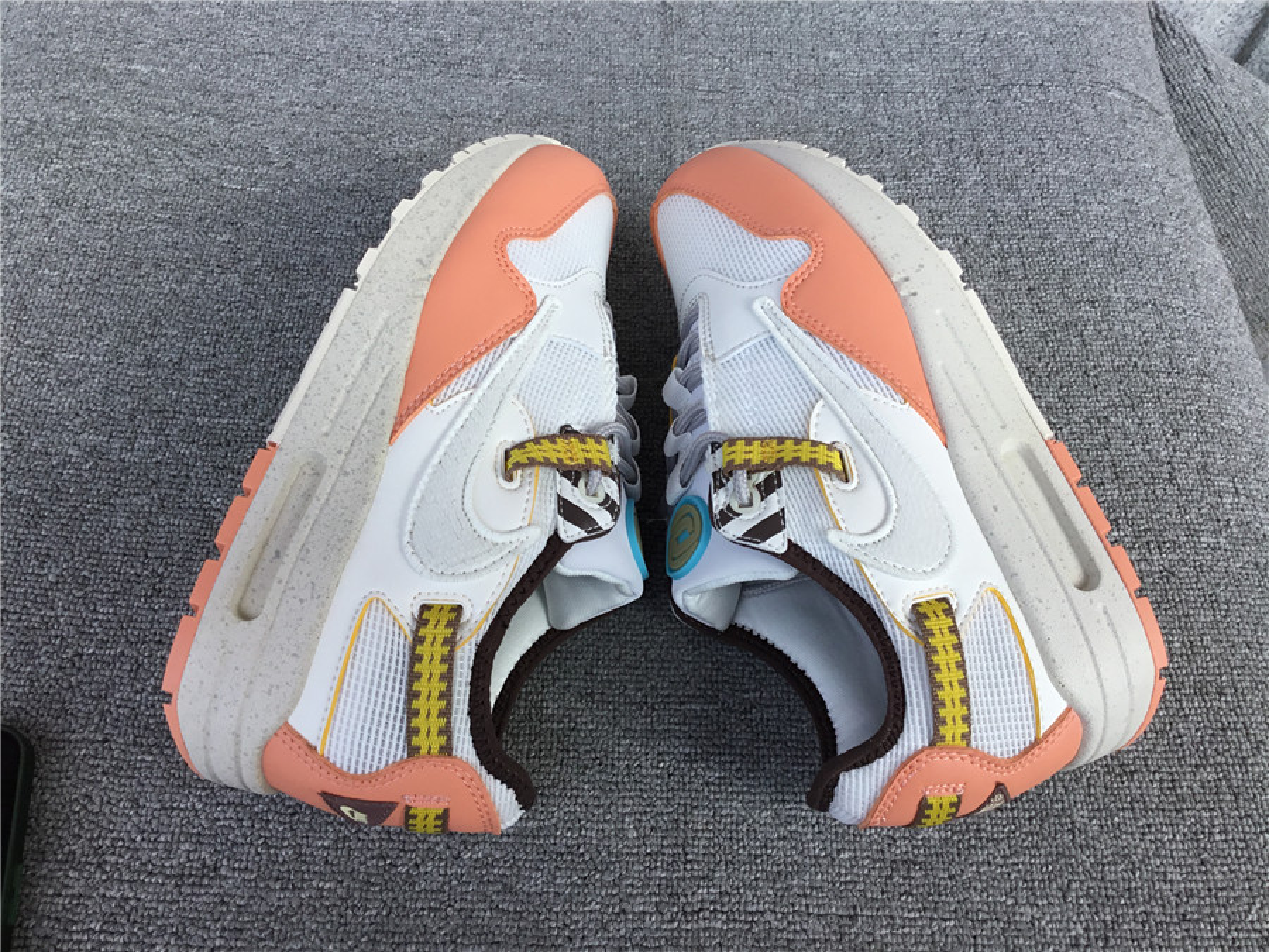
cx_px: 634
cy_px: 476
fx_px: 1136
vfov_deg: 45.4
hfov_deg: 58.4
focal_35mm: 31
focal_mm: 3.3
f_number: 2.4
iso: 25
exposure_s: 1/351
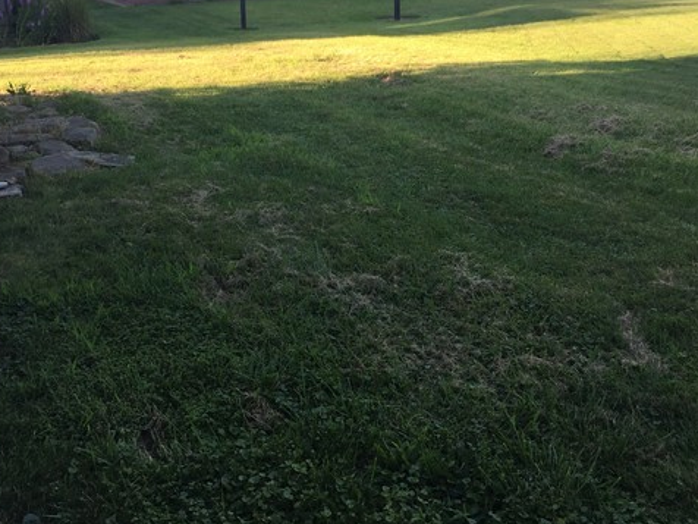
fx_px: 786
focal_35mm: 39
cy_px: 176
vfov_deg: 36.5
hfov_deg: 47.9
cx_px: 353
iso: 32
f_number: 2.2
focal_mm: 4.15
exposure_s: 1/255
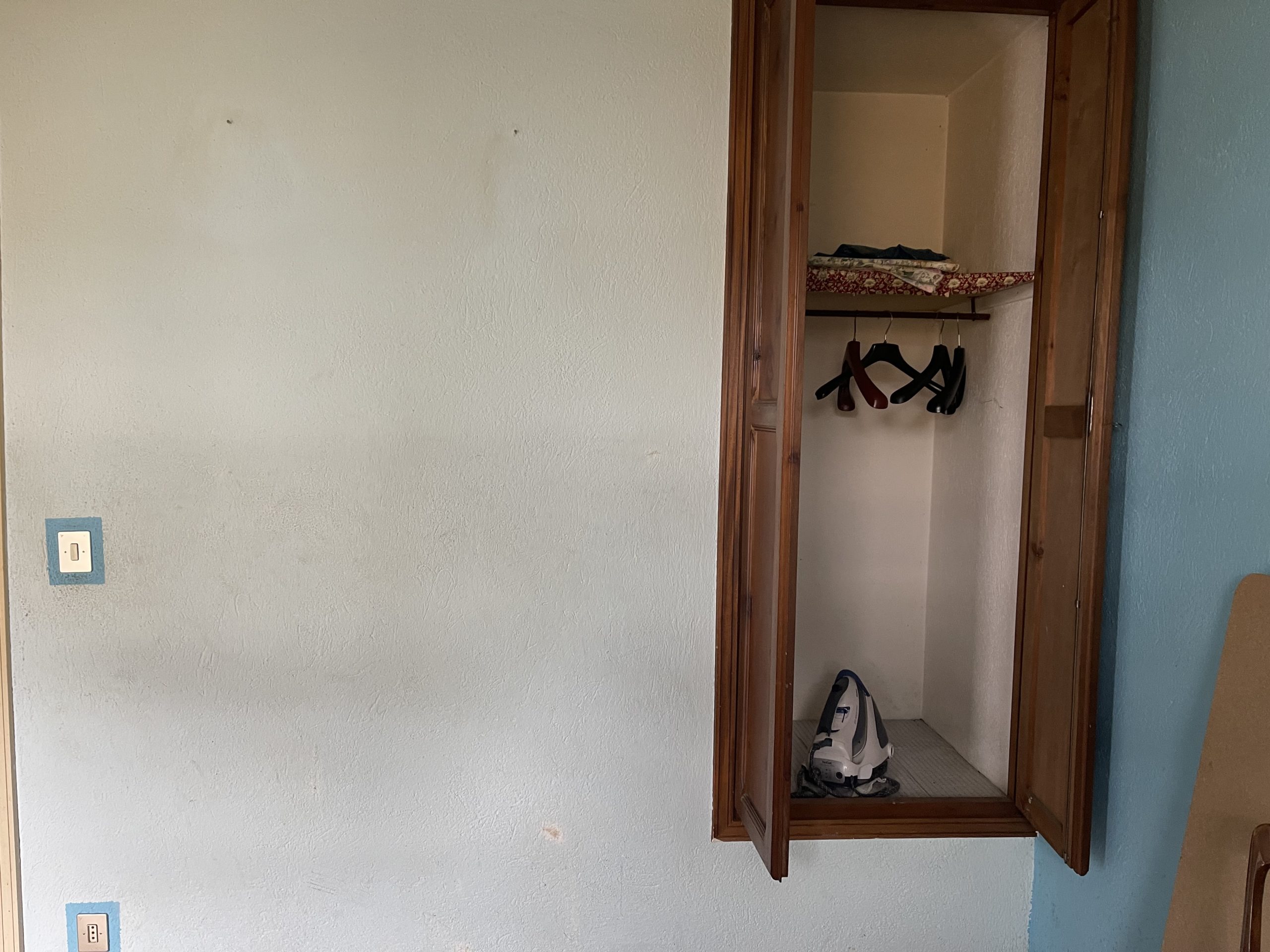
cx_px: 635
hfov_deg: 67.3
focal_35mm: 26
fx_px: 954
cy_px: 476
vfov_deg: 53.1
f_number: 1.6
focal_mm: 5.1
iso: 160
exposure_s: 1/60
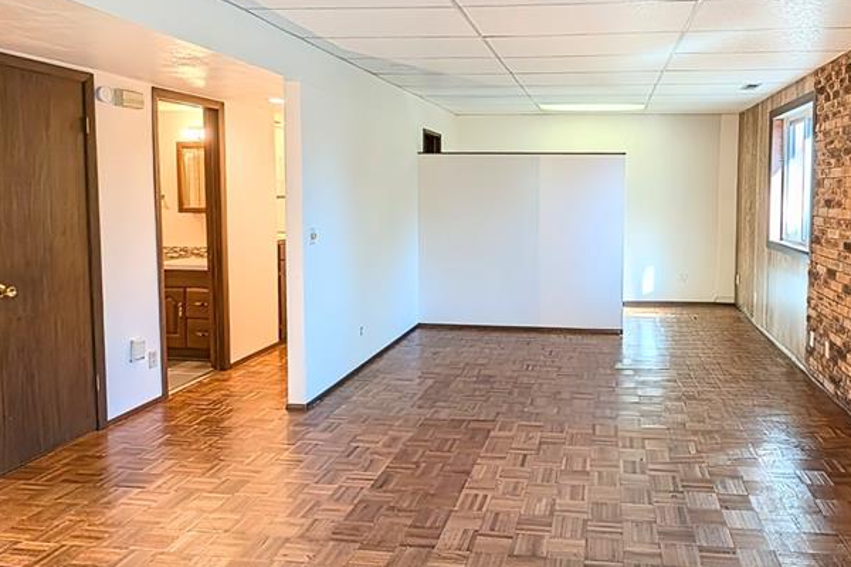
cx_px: 538
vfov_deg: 54.8
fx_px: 544
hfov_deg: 74.6
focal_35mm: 23
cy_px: 234
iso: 44
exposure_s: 1/40
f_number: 2.2
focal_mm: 1.95
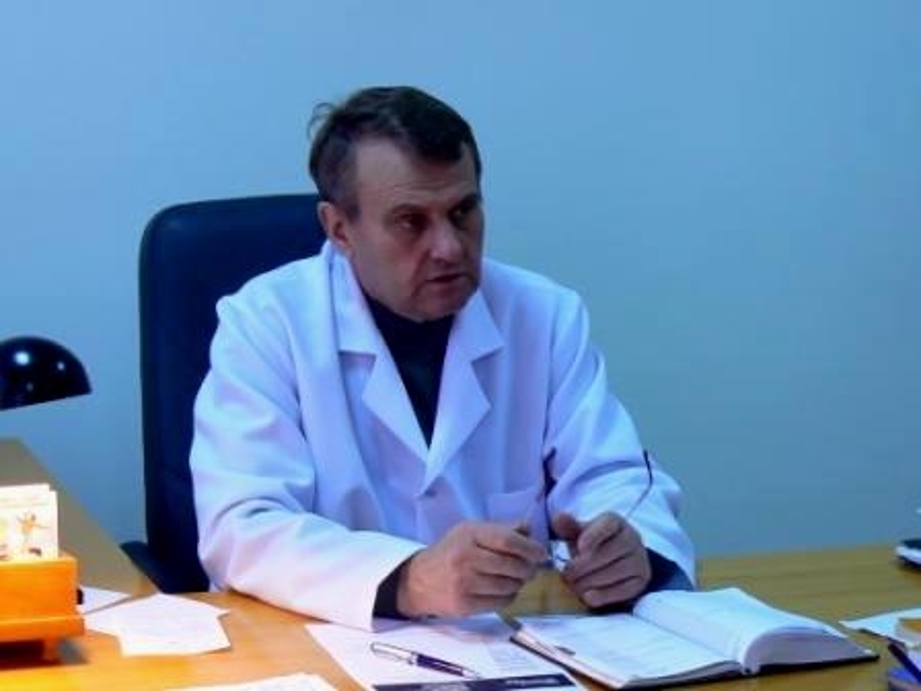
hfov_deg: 20.2
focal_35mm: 97
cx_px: 460
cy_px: 346
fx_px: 2581
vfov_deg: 15.2
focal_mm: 11.8
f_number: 3.2
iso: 100
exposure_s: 1/13
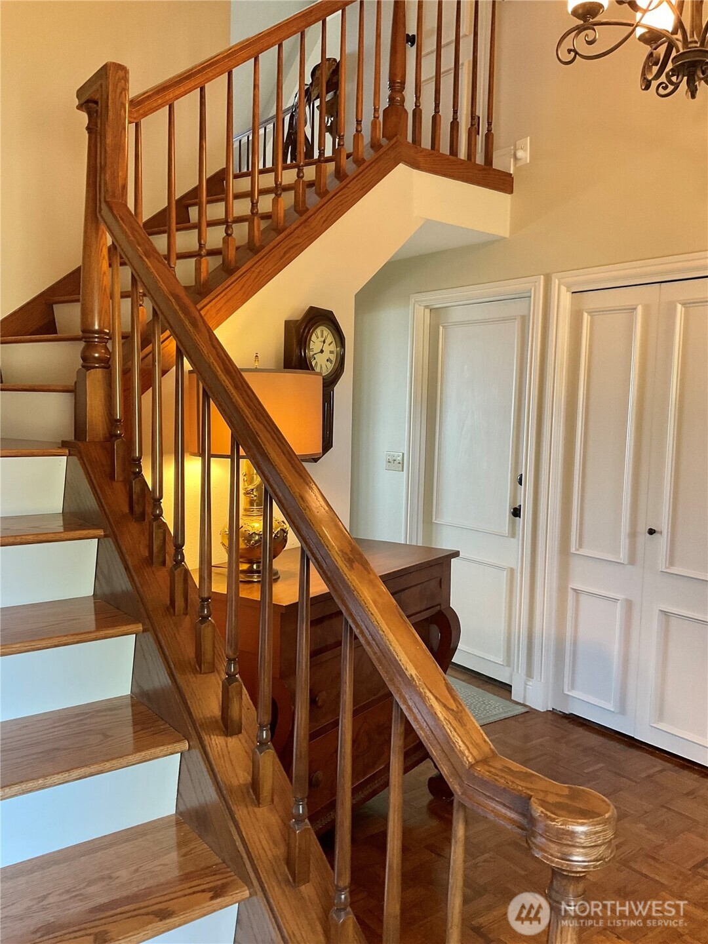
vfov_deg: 61.7
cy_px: 472
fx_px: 791
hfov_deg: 48.2
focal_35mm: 29
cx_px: 354
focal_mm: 3
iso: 125
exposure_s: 1/60
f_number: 1.8
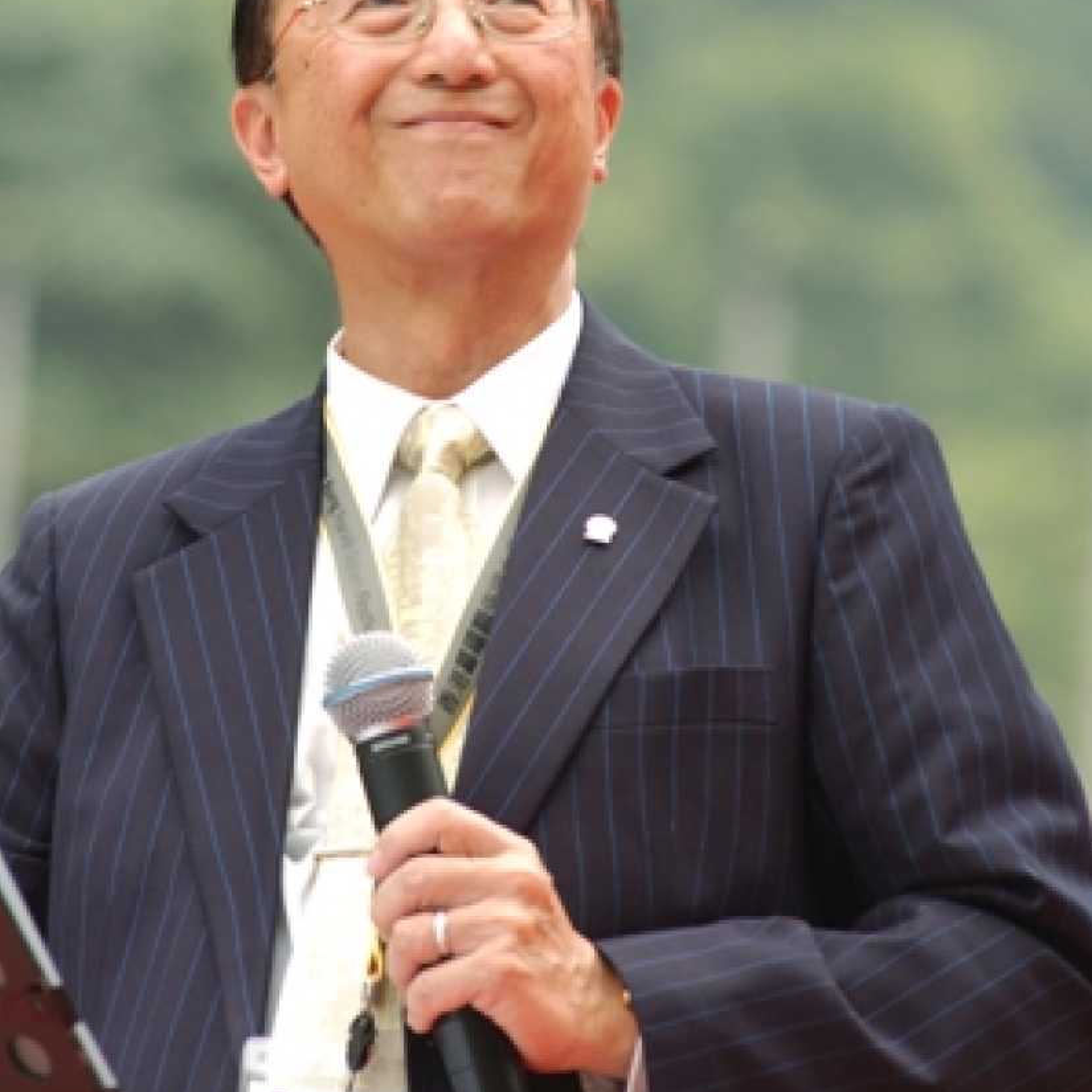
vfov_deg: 4.5
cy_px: 326
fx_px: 13776
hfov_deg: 4.5
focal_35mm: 386
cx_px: 547
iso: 200
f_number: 5.3
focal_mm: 200
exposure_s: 1/125
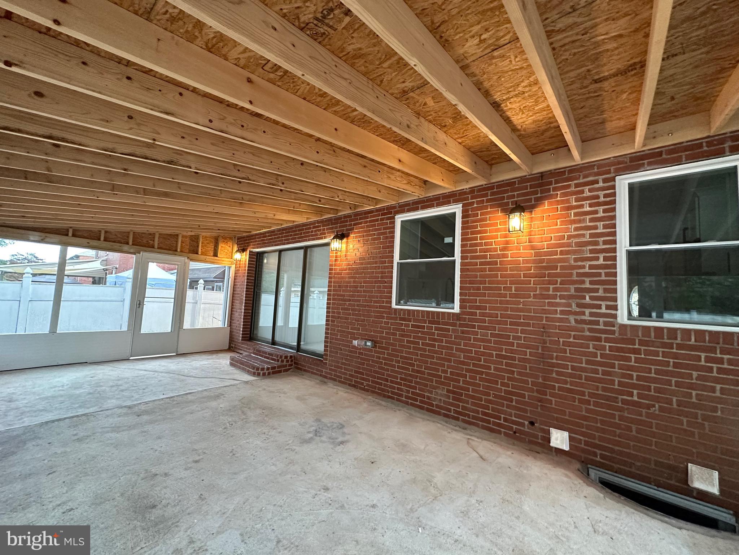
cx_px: 370
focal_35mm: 14
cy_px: 278
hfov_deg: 102.1
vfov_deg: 85.7
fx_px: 299
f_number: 2.2
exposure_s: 1/60
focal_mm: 2.22
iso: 500
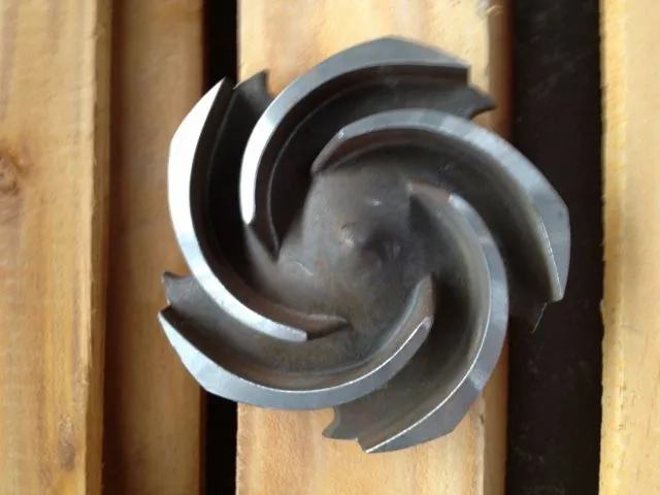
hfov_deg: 52.6
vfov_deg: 40.7
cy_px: 248
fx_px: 667
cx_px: 330
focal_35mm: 35
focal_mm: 4.28
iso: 64
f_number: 2.4
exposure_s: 1/20
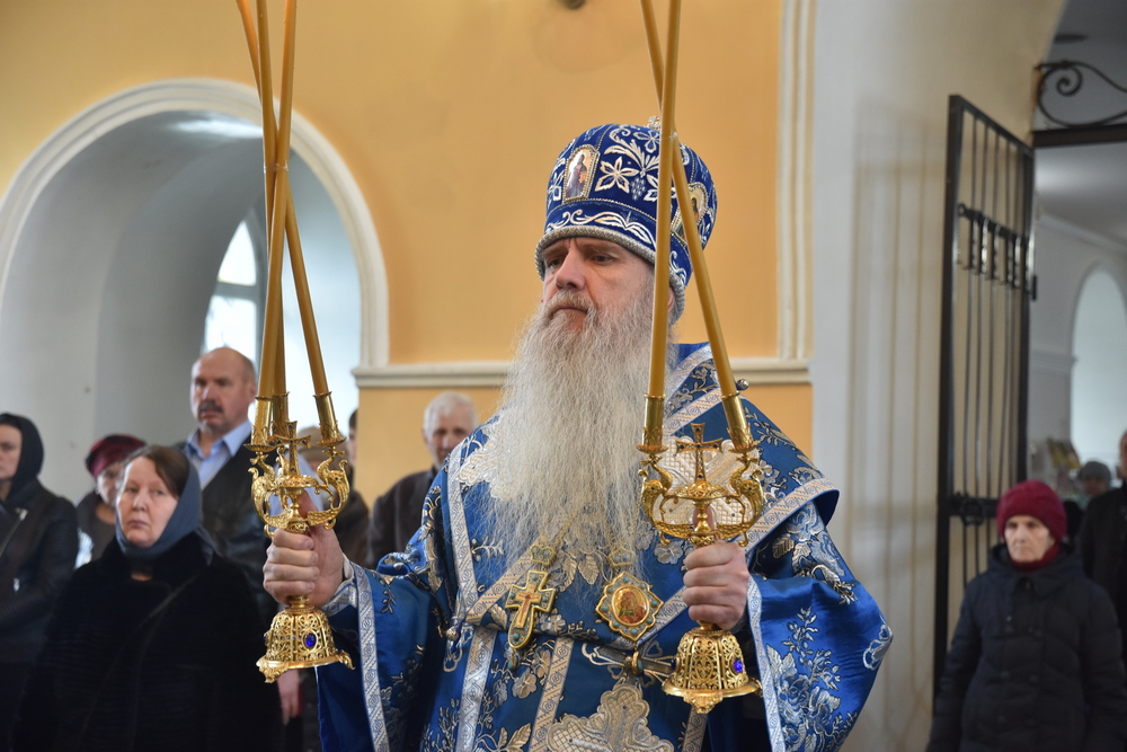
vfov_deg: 21.6
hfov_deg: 31.9
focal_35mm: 63
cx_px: 564
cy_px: 376
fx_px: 1972
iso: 720
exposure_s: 1/60
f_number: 3.5
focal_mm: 42
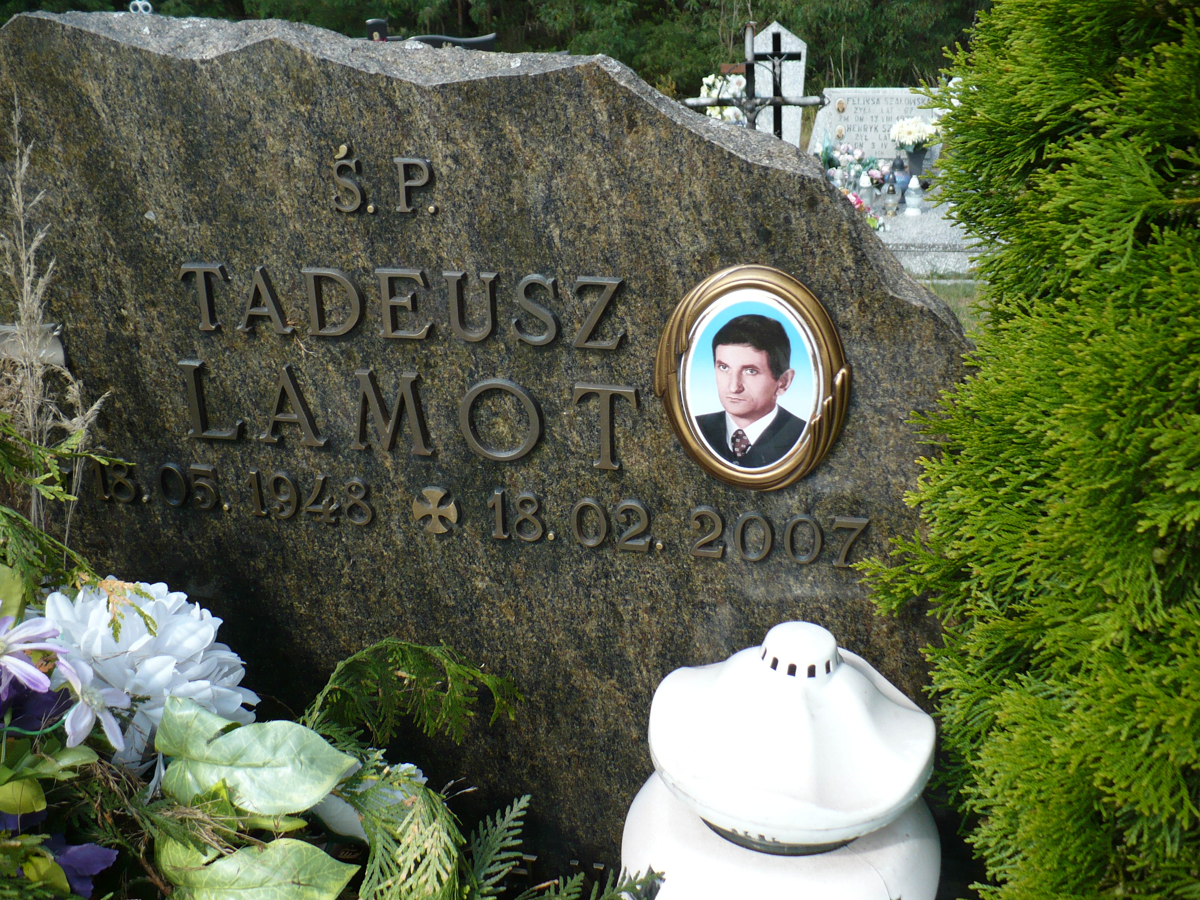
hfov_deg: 50.1
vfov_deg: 38.7
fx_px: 1283
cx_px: 600
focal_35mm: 37
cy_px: 450
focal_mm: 6.1
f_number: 2.8
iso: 100
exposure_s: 1/640
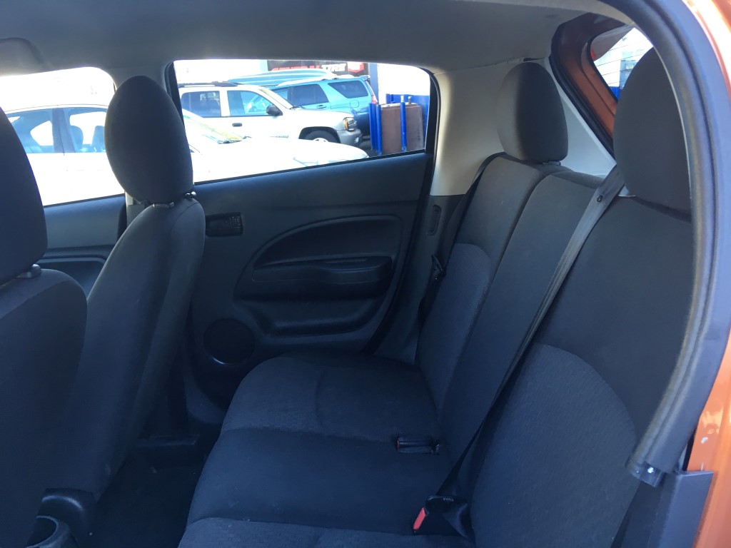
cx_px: 366
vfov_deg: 48.2
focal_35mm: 29
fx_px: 612
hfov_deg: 61.7
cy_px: 274
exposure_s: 1/30
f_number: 2.2
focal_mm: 4.15
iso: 32
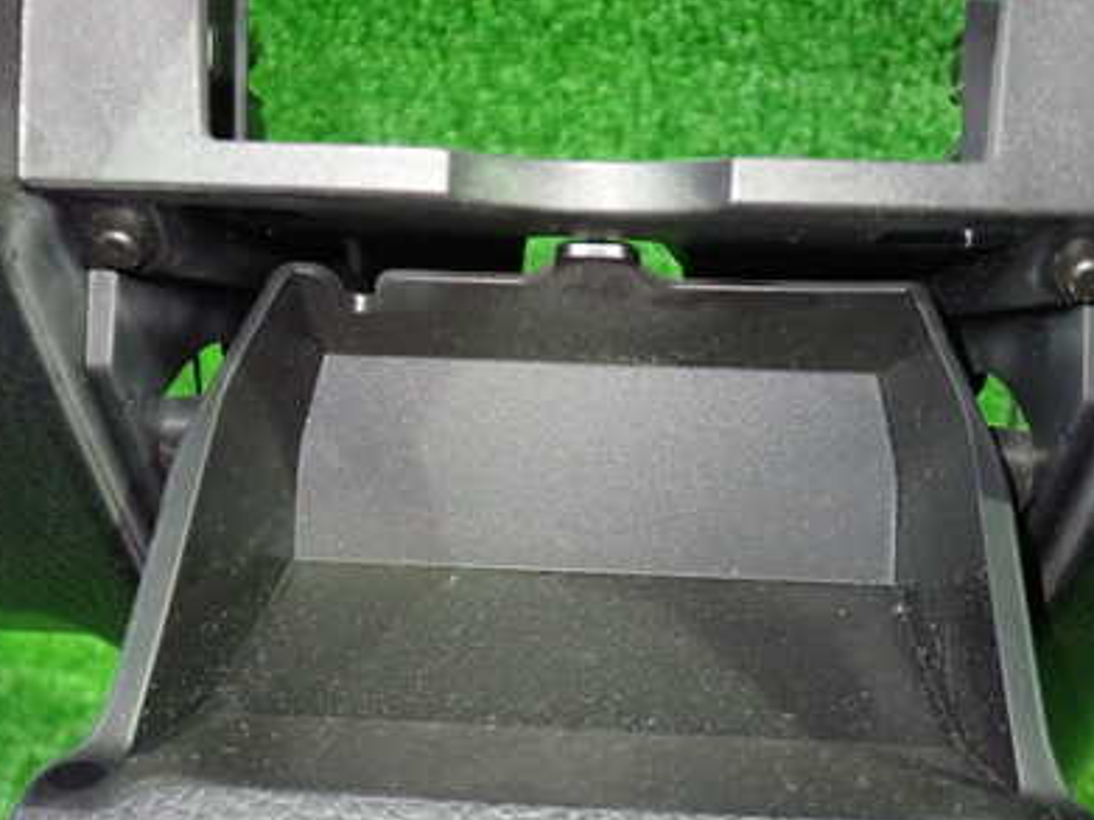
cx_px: 529
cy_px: 560
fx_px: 1453
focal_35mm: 46
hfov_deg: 41.2
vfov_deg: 31.2
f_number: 2.3
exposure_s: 1/30
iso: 800
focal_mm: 5.4
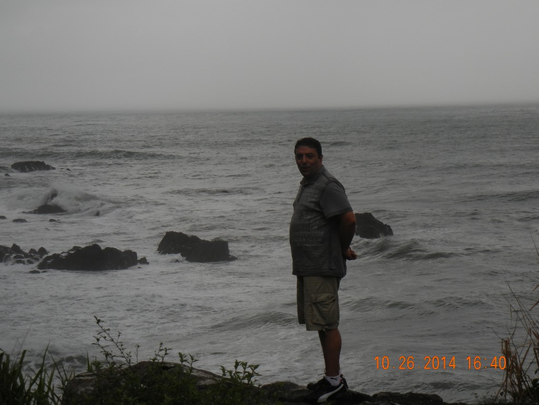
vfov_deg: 16.6
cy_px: 202
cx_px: 270
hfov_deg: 22.0
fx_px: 1386
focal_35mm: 89
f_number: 4.4
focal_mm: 16
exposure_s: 1/210
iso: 160
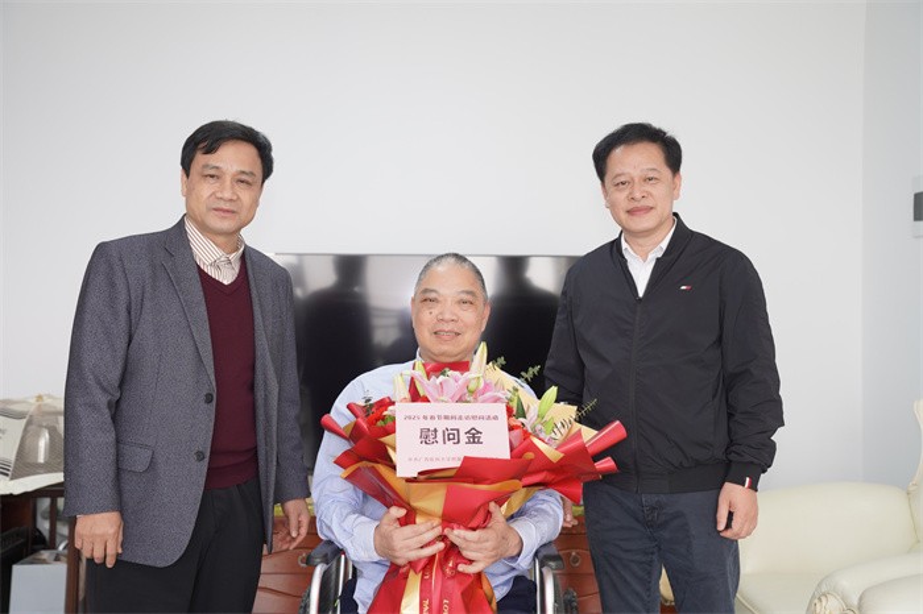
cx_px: 462
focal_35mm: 43
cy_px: 307
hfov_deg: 45.4
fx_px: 1102
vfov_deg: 31.2
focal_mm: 43
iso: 400
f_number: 3.5
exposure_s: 1/80
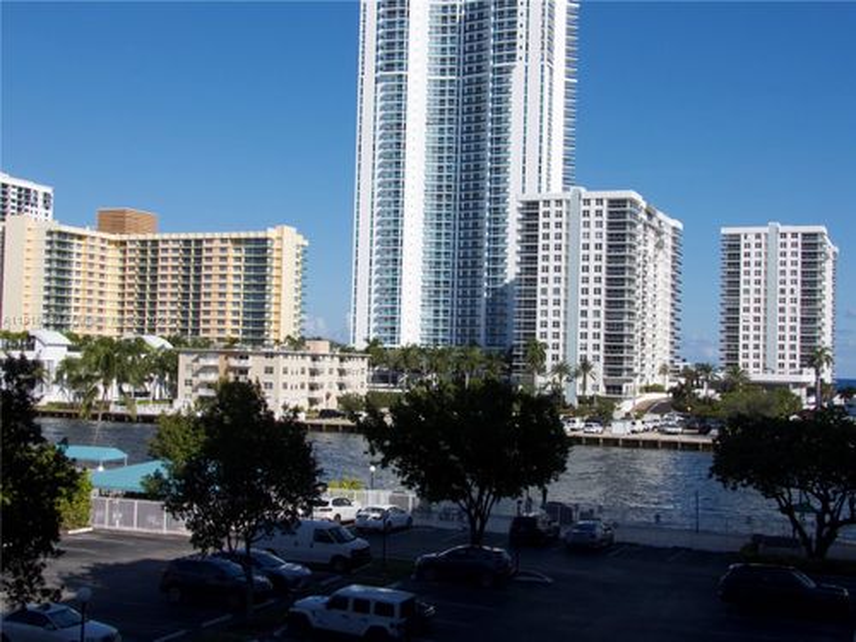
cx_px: 428
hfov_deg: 40.4
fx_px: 1162
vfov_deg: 30.9
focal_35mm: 47
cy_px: 321
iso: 200
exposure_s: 1/2000
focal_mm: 8.5
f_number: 4.5
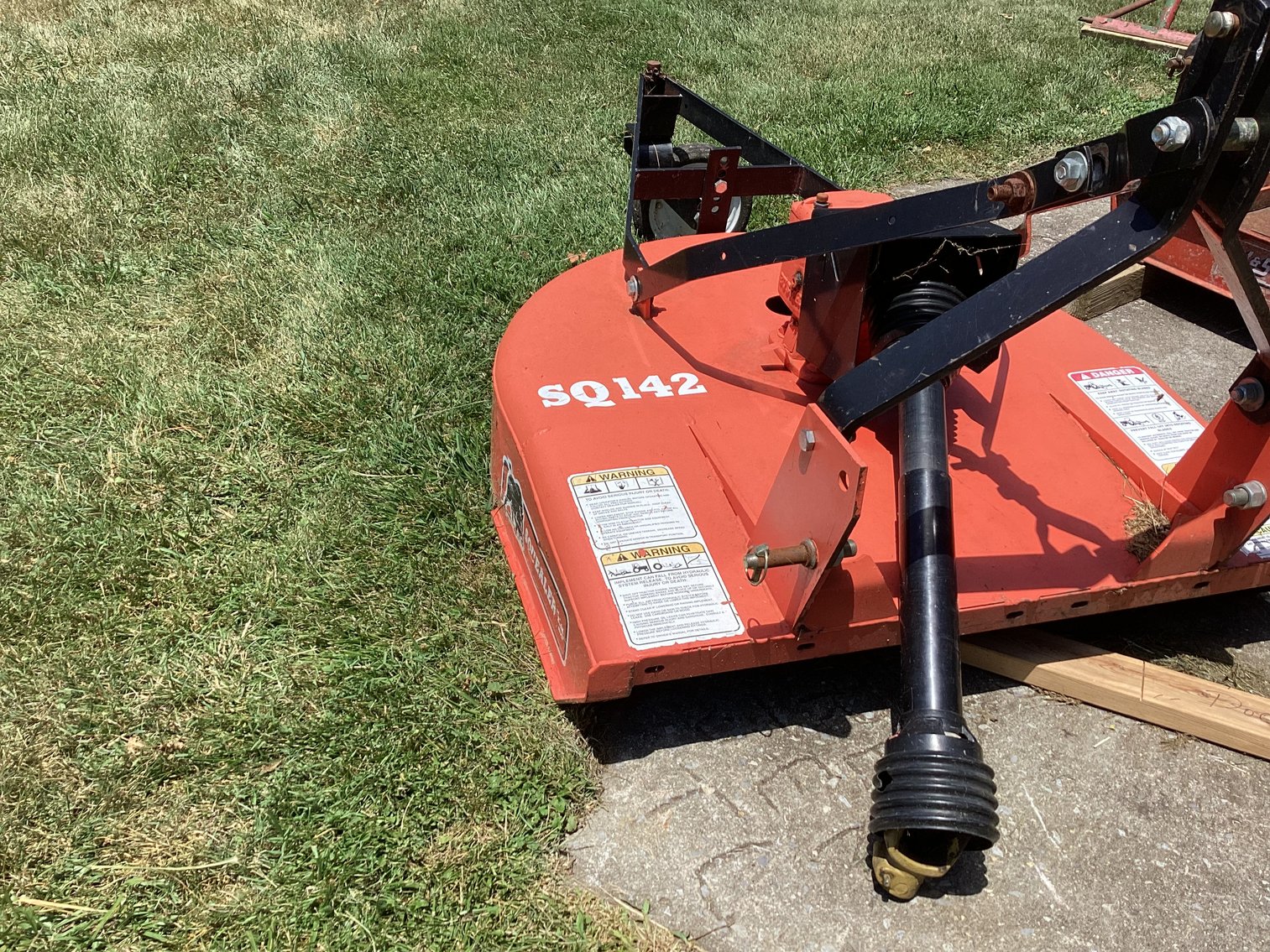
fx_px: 1137
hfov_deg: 58.3
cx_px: 635
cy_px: 476
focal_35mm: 31
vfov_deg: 45.4
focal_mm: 3.3
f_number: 2.4
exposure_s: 1/1217
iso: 25
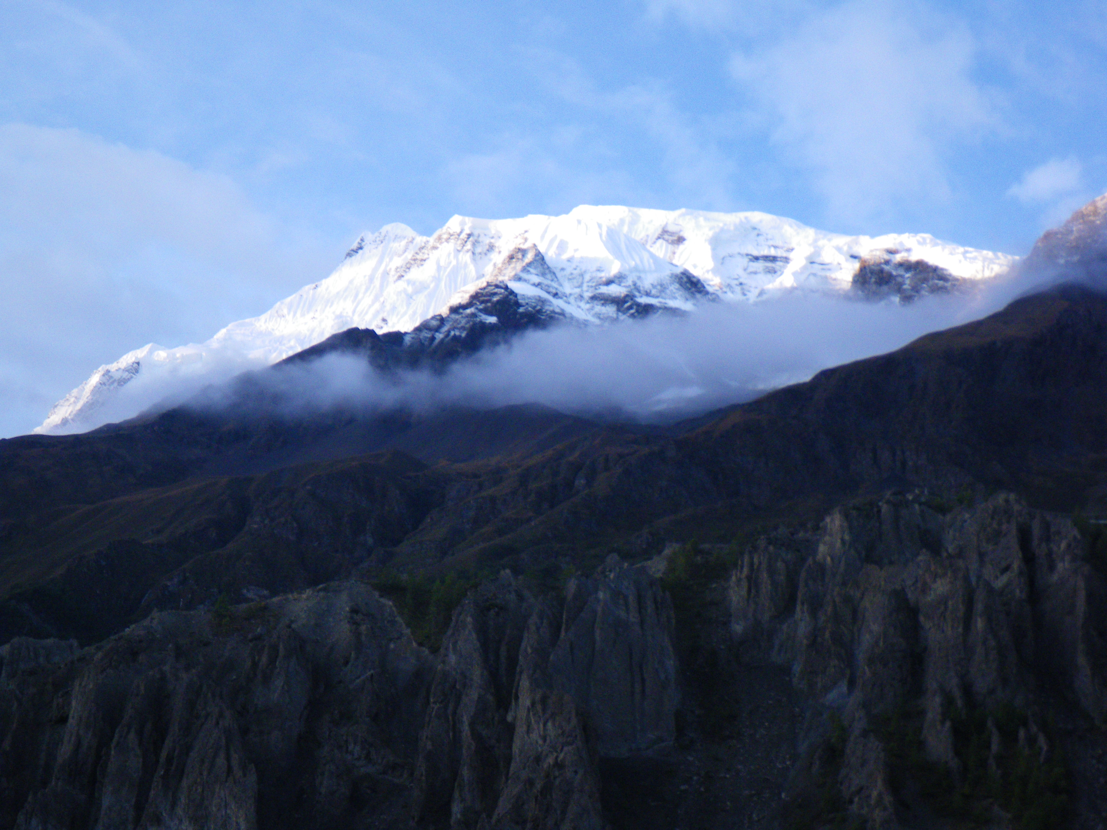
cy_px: 415
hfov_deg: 31.2
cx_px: 554
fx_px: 1983
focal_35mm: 62
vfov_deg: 23.7
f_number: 4.6
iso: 250
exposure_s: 1/80
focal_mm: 11.1
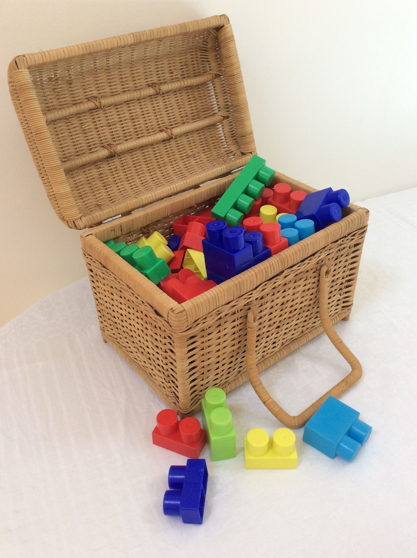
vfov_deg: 56.9
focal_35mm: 32
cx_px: 208
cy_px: 279
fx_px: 515
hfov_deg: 44.1
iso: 32
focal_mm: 3.3
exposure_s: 1/100
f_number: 2.4
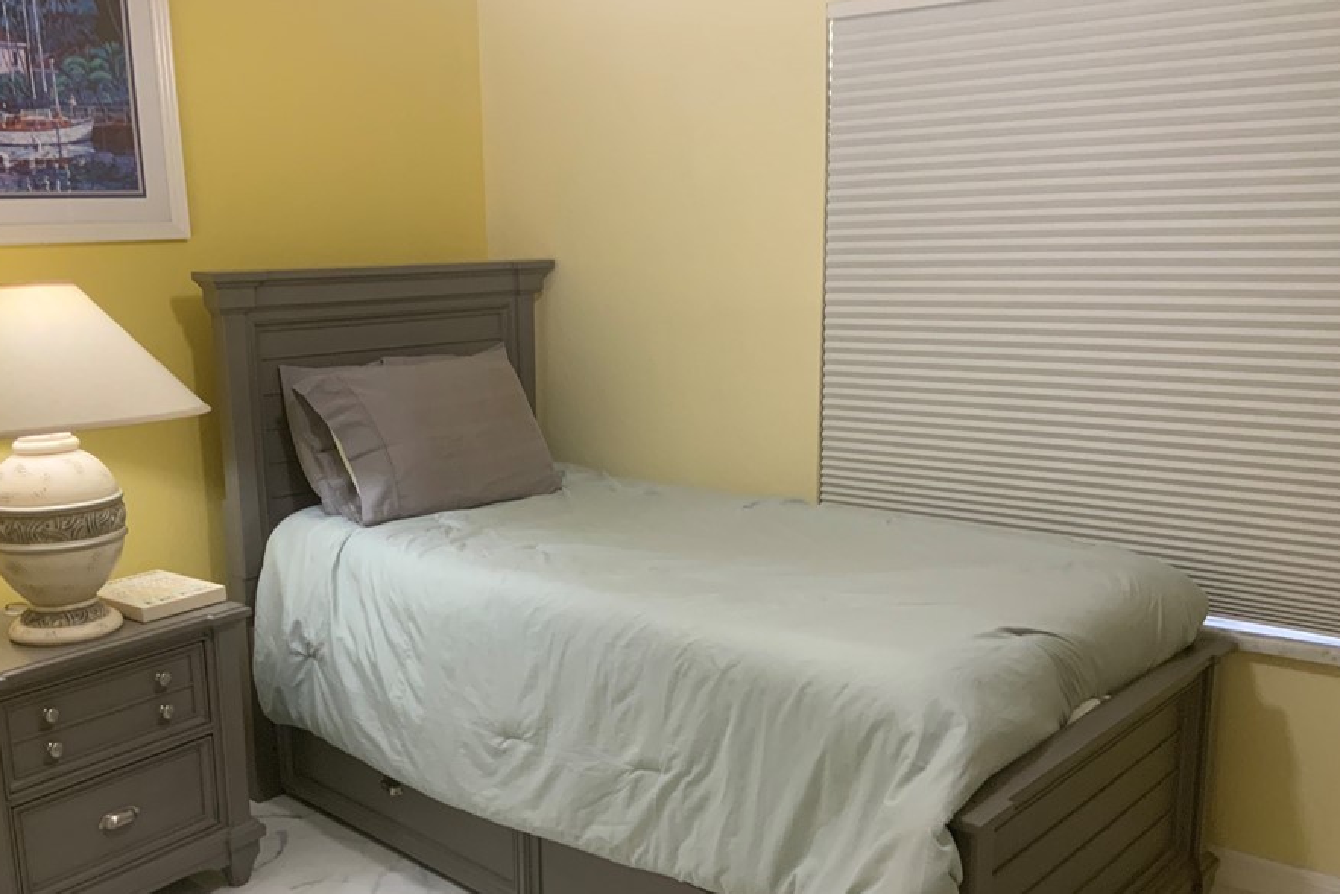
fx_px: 1303
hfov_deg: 54.3
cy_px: 535
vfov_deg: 37.7
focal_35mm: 35
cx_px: 585
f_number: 1.8
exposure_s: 1/60
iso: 125
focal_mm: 3
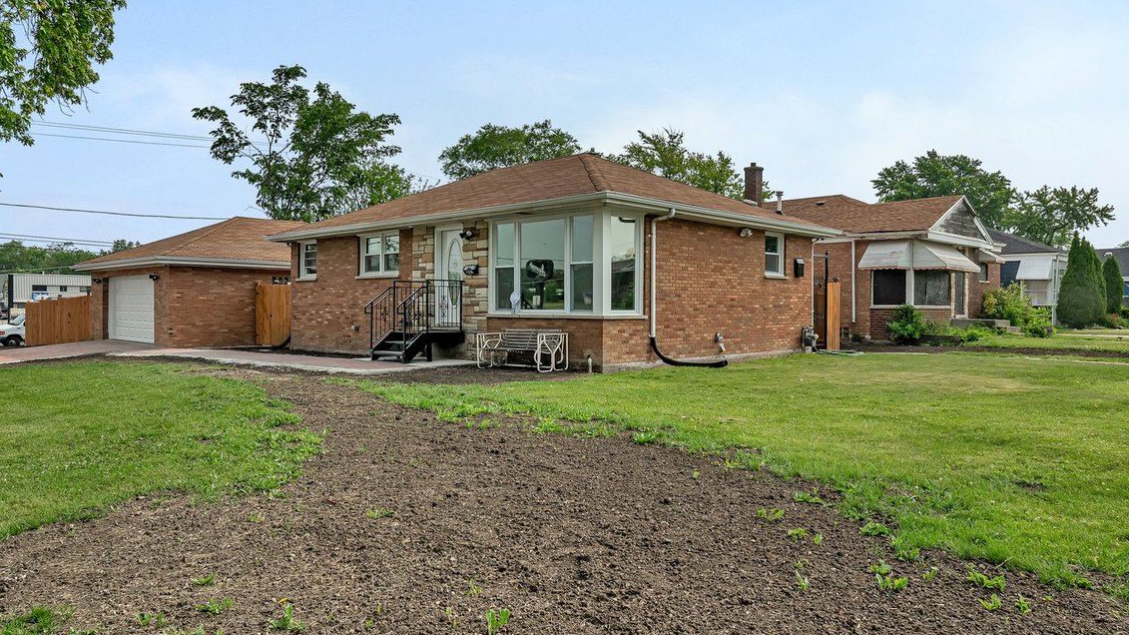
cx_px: 549
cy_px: 288
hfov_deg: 76.3
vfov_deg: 47.6
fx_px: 718
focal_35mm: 24
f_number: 9
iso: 400
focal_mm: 16
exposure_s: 1/400
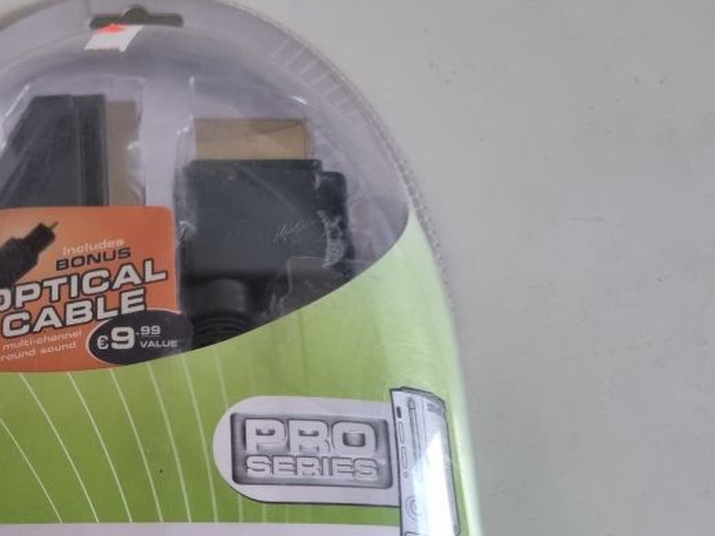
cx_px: 94
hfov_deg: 36.2
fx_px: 1033
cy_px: 478
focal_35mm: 50
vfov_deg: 28.1
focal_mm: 5.4
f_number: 1.8
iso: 250
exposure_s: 1/100
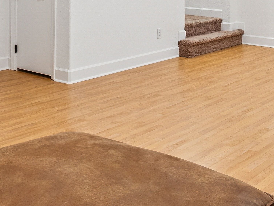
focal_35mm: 64
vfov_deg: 21.4
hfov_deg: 30.3
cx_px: 136
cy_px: -38
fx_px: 506
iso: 400
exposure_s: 1/6
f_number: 9
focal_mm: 16.5
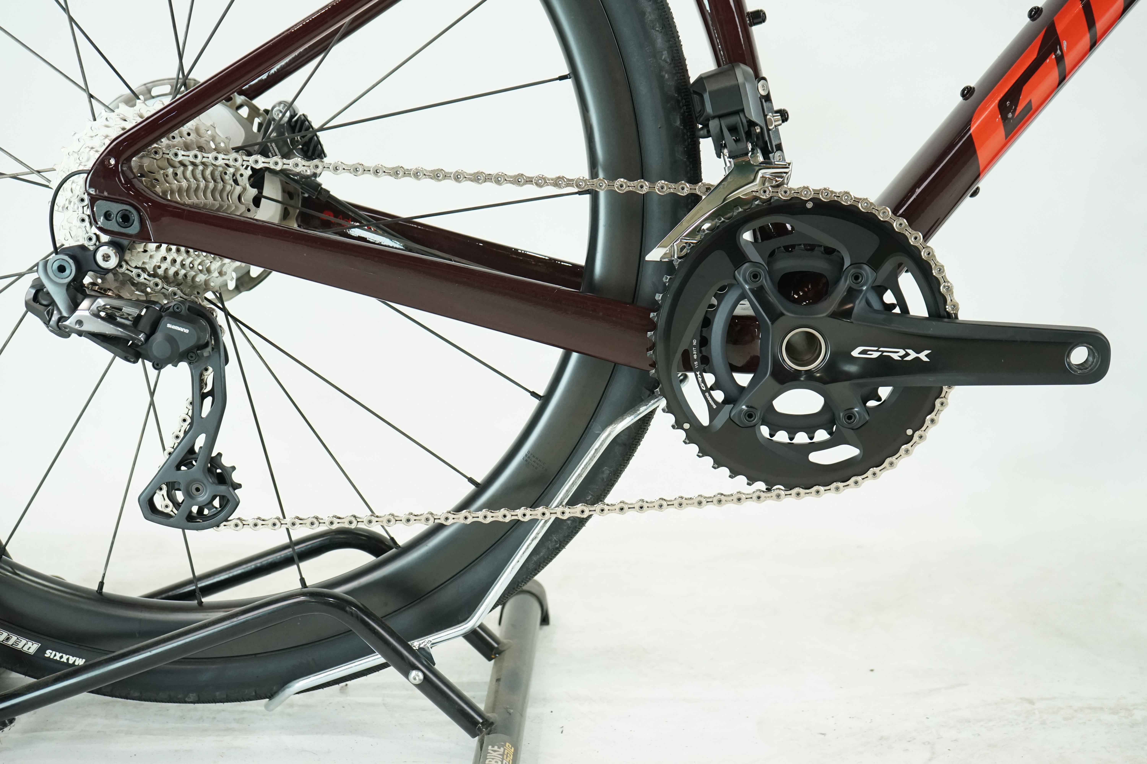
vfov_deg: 28.6
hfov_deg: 41.9
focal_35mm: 47
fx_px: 1497
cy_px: 382
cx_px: 574
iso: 2000
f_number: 5.6
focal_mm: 47
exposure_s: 1/200
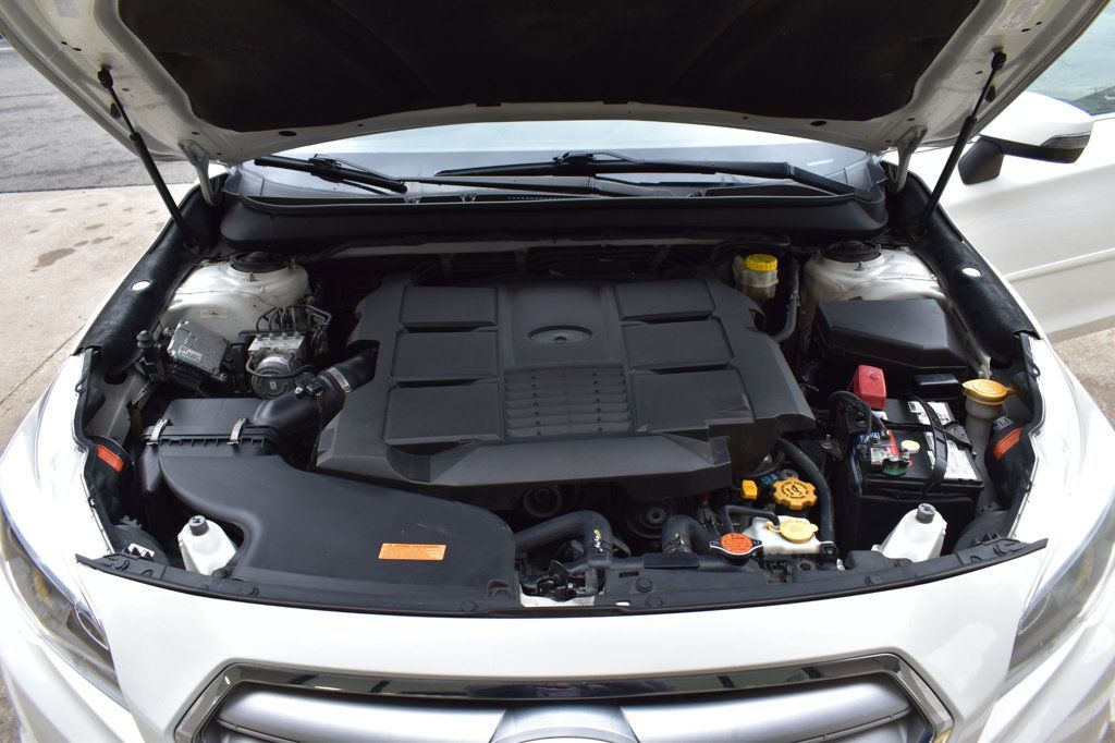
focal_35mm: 27
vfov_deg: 47.9
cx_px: 558
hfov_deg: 67.4
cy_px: 372
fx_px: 836
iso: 400
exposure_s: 1/40
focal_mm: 18
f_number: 7.1
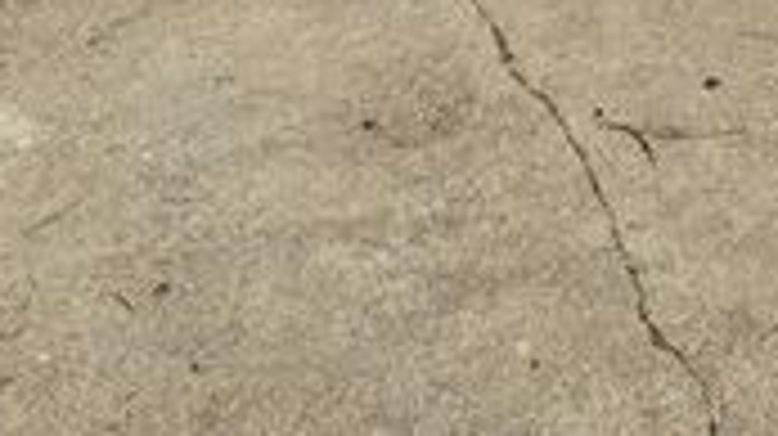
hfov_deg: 34.8
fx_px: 1216
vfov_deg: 13.1
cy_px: -706
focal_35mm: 59
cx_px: 567
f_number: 2.2
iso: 25
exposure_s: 1/1618
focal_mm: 2.22
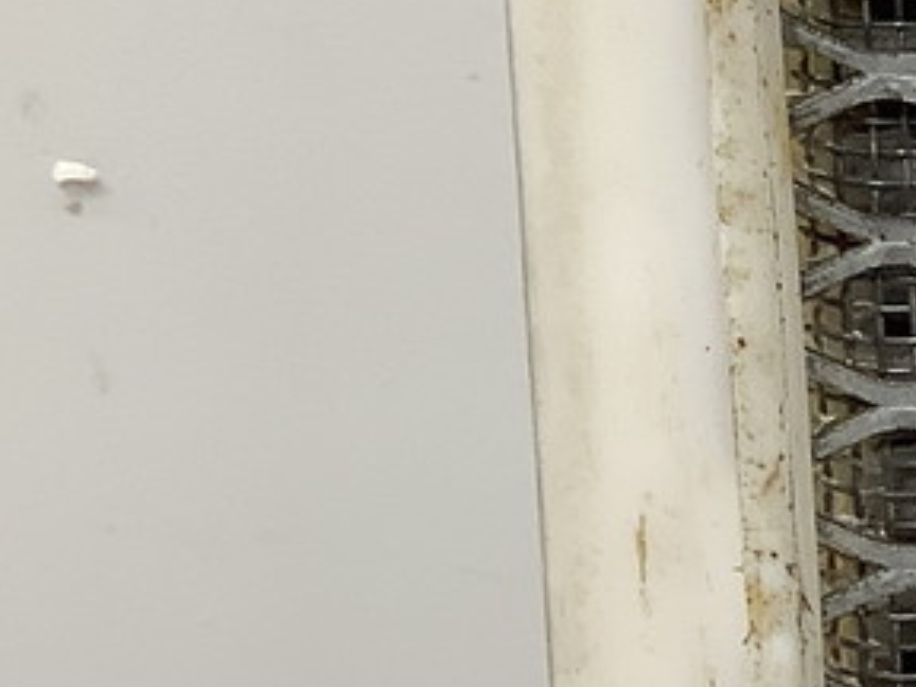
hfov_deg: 12.2
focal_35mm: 138
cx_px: 1978
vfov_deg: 10.7
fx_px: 3652
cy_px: 642
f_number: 2.4
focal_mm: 3.3
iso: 50
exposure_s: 1/60
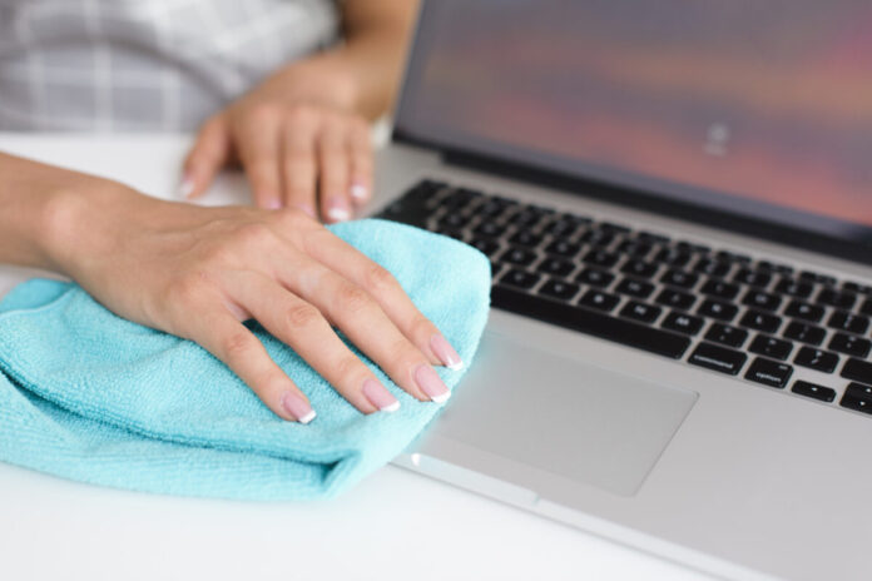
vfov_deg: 27.0
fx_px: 1211
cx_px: 436
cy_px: 290
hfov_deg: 39.6
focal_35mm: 50
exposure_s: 1/160
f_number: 2.8
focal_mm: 50
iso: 64
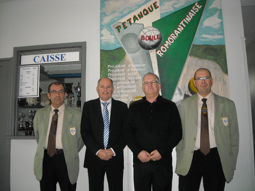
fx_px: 258
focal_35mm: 35
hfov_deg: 52.6
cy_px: 96
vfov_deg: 40.7
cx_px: 128
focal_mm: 5.7
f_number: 2.8
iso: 400
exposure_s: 1/60
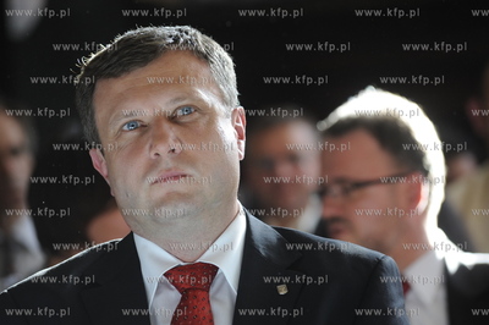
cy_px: 162
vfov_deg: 6.9
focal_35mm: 200
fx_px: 2714
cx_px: 244
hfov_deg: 10.3
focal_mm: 200
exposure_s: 1/160
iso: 800
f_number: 5
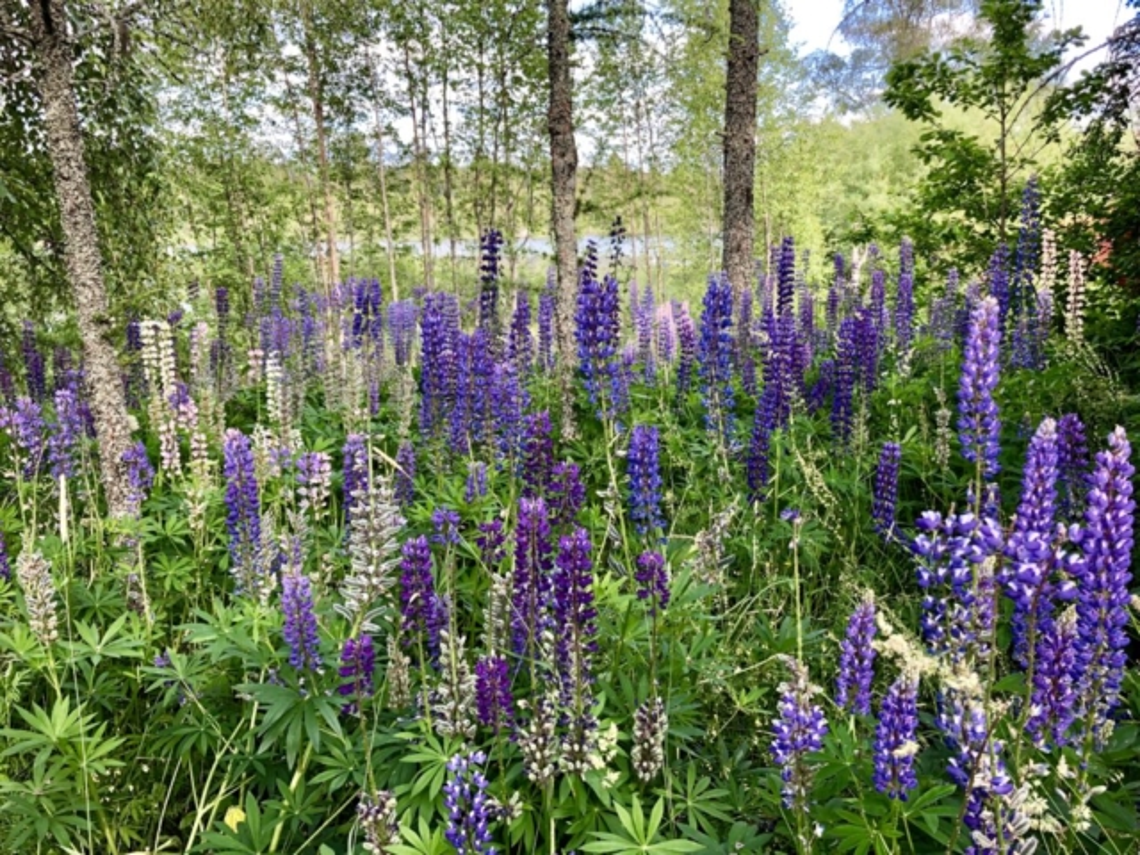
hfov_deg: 63.4
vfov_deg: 49.7
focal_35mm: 28
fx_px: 922
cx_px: 570
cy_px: 428
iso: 25
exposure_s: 1/120
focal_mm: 3.99
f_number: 1.8
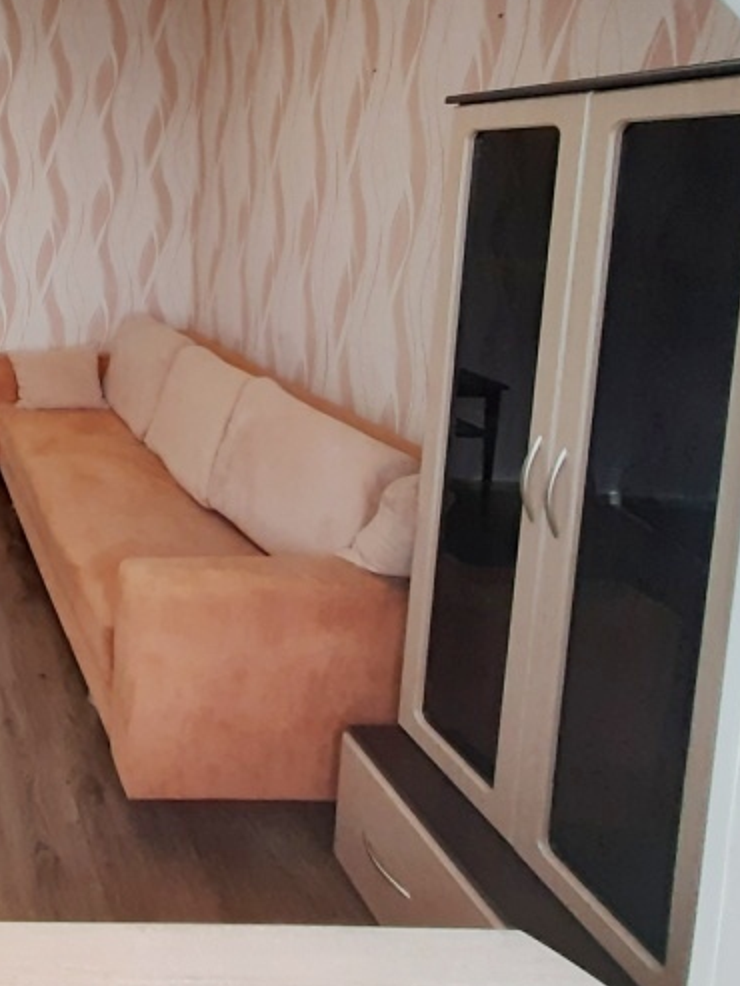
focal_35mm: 27
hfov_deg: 37.5
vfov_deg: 61.5
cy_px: 242
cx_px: -166
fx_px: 769
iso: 100
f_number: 2.2
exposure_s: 1/50
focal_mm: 1.42
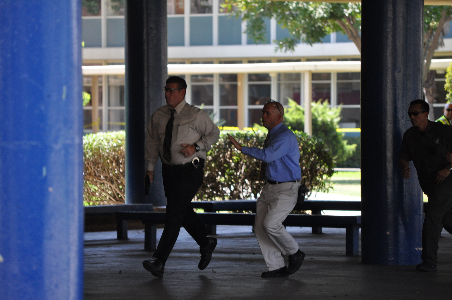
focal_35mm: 248
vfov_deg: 5.5
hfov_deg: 8.3
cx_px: 226
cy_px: 150
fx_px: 3104
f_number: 5.3
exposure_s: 1/500
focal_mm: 165
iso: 1000
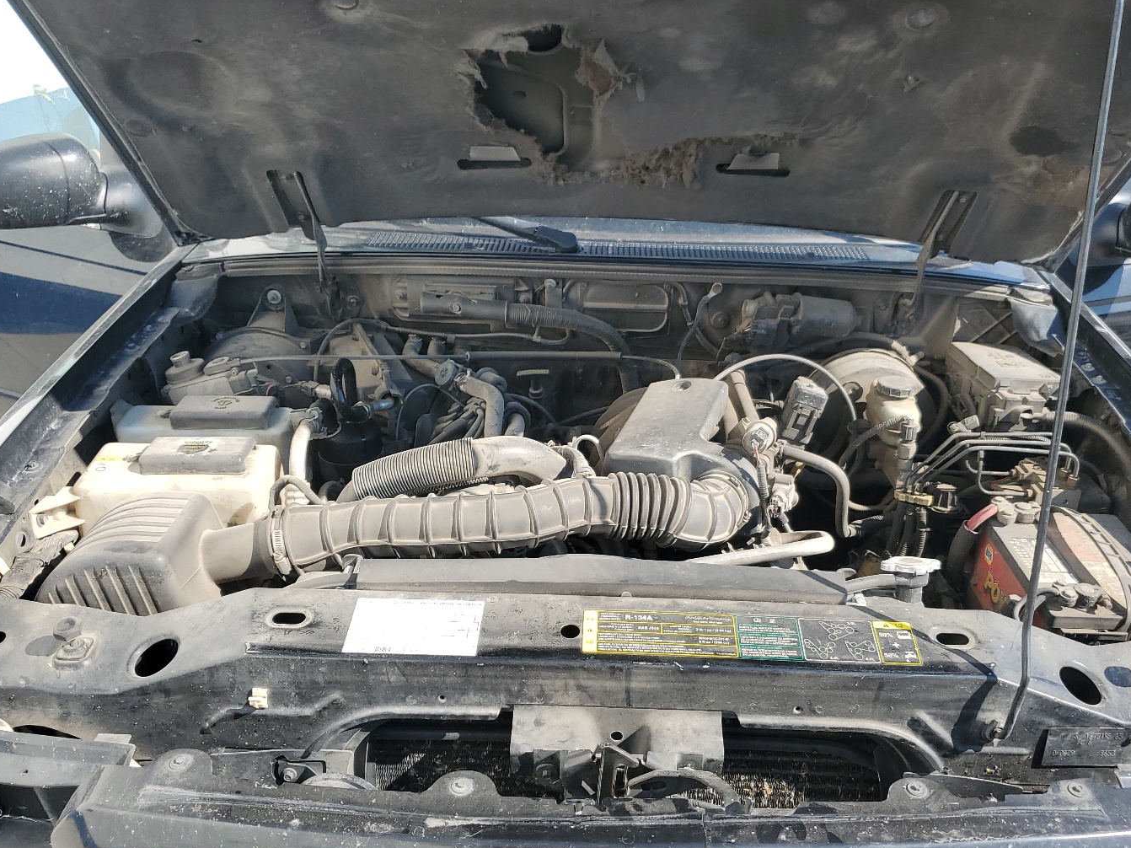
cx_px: 623
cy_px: 488
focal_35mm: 31
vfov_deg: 45.3
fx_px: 1013
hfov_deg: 58.2
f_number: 1.5
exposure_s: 1/1429
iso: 50
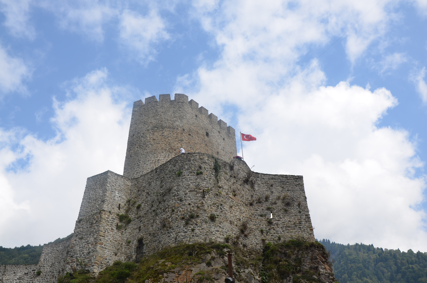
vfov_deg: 35.3
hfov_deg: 51.4
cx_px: 214
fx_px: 444
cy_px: 142
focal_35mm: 38
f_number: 9
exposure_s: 1/320
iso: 100
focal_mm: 25
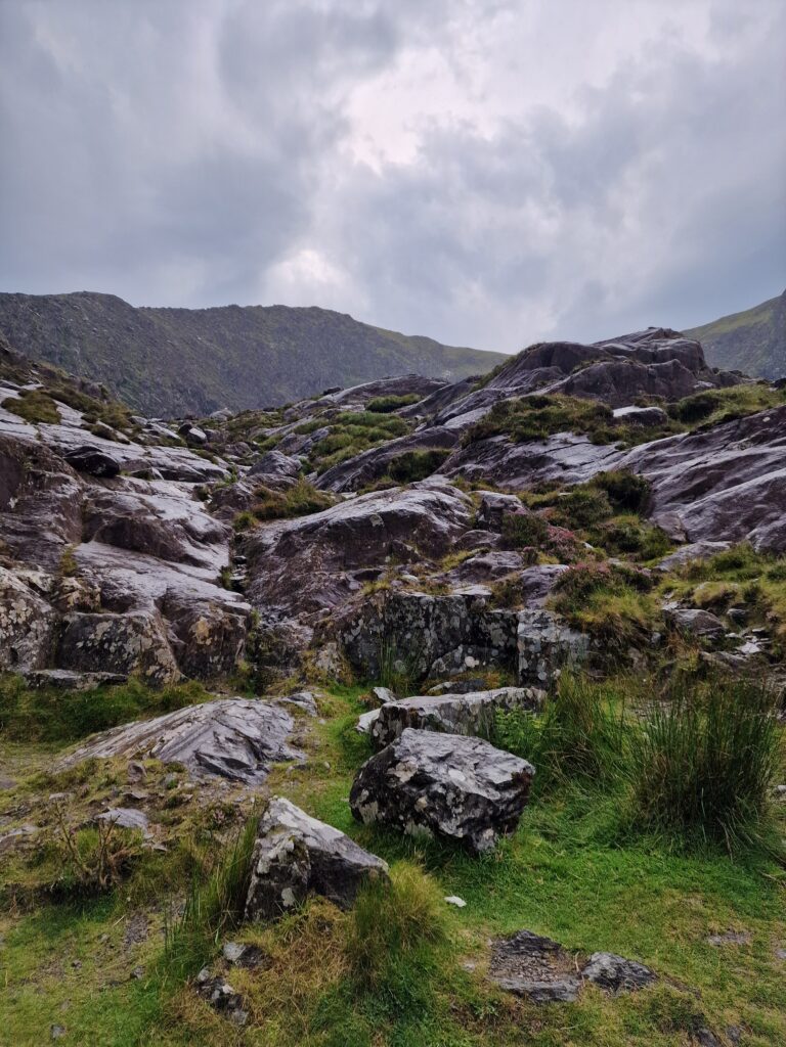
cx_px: 393
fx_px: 696
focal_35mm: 23
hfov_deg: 58.9
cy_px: 524
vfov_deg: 73.9
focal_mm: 6.4
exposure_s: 1/180
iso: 50
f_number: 1.8
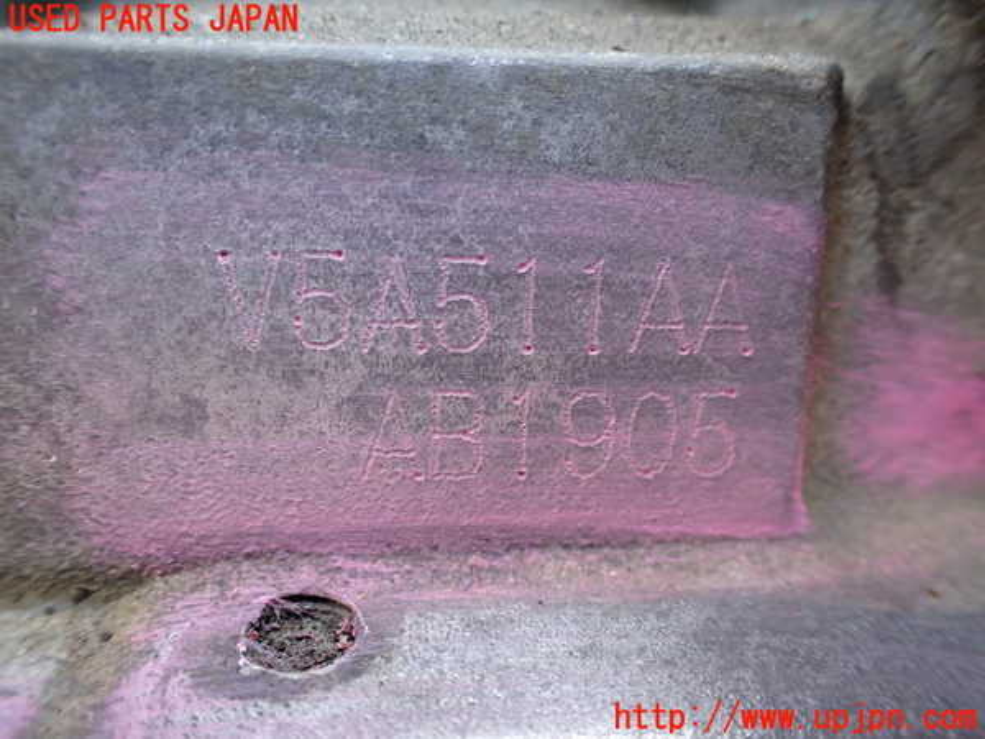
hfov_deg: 60.0
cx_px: 492
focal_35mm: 30
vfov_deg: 46.8
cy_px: 370
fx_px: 854
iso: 320
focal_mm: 5.4
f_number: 2.3
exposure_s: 1/125
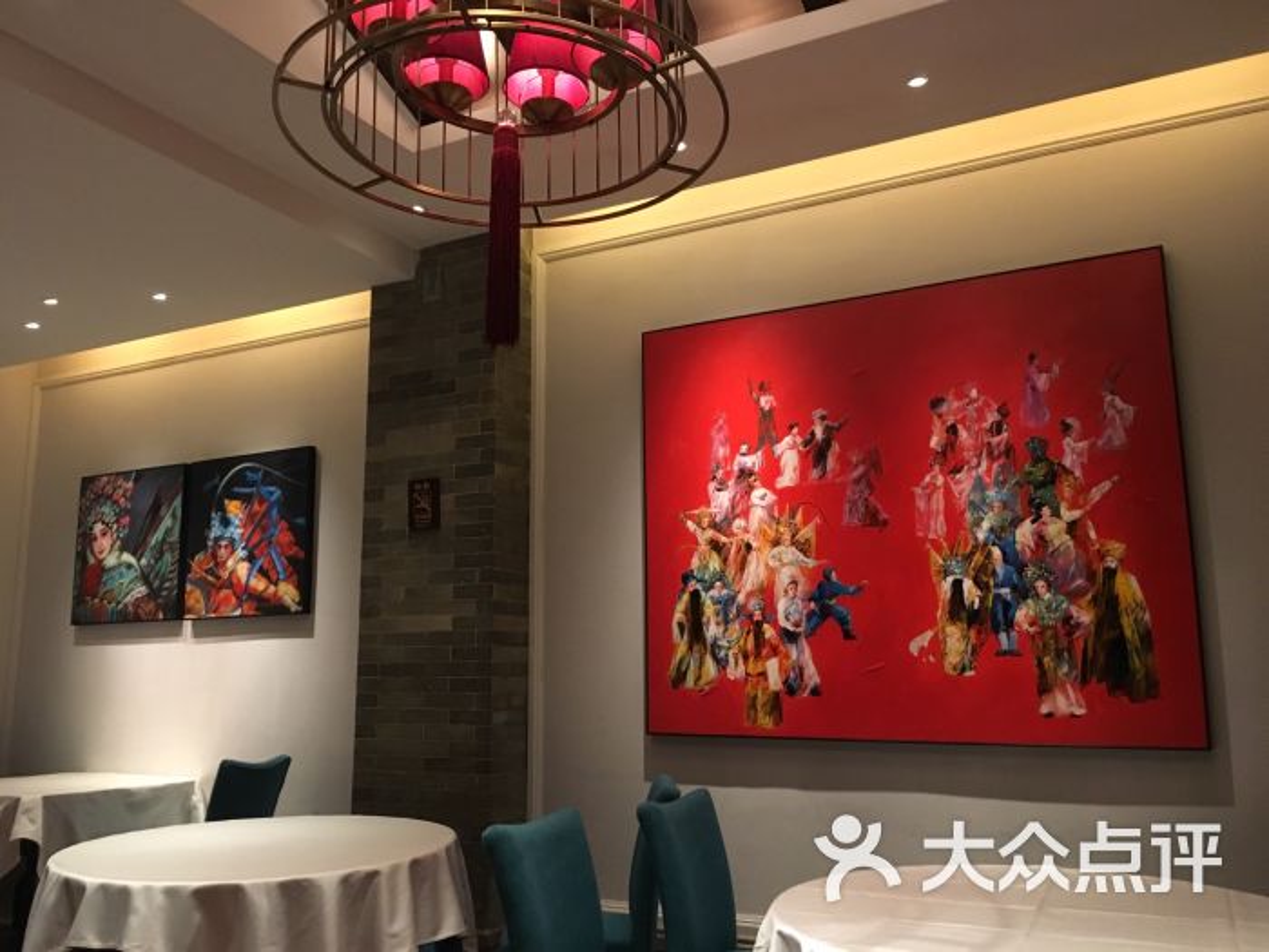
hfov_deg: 61.7
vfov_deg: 48.2
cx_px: 634
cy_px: 476
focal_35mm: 29
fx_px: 1063
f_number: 2.2
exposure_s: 1/17
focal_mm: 4.15
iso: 200
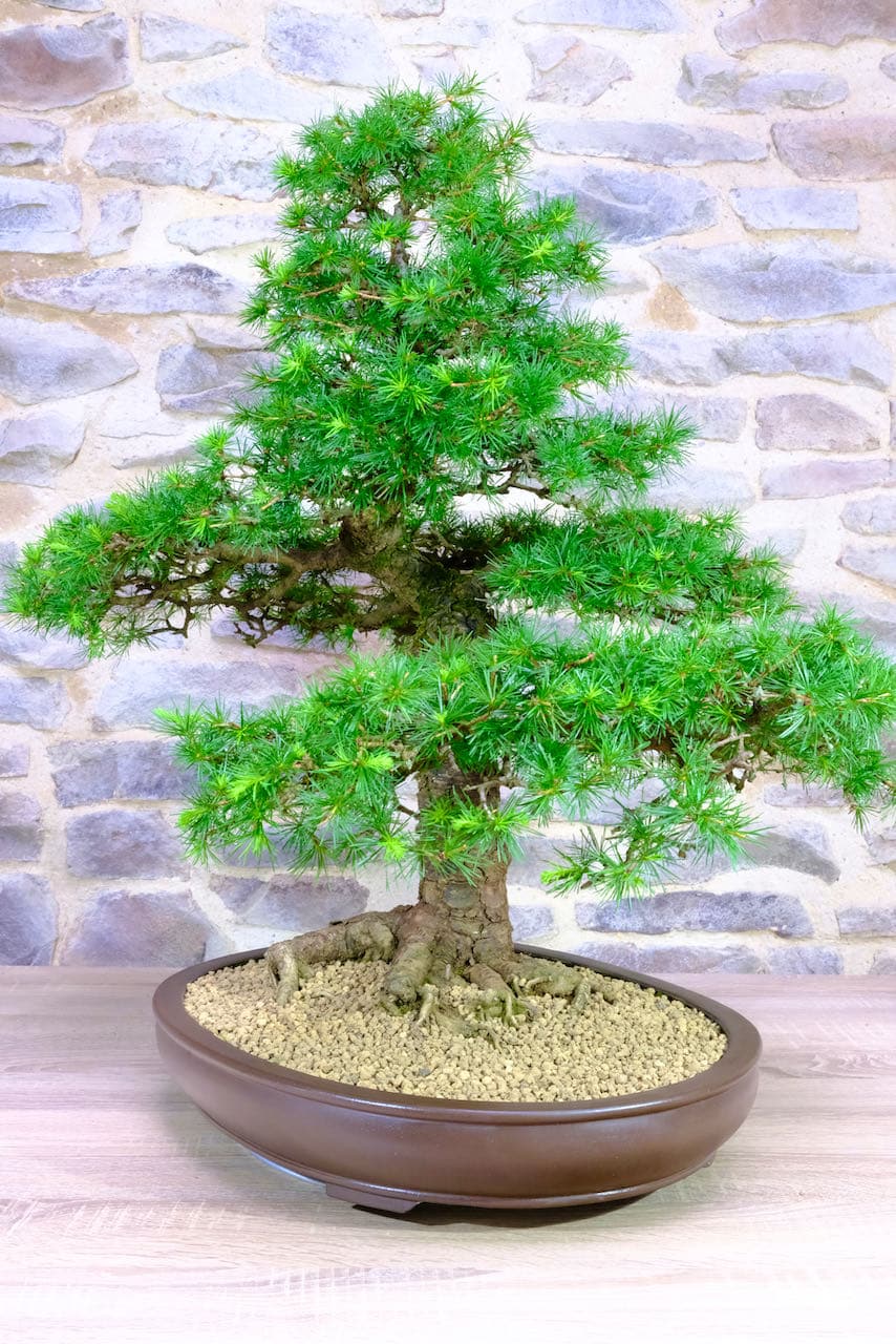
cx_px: 448
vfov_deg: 45.4
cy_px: 672
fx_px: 1604
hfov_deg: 31.2
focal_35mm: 43
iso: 3200
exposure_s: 1/30
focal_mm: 28.9
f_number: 11
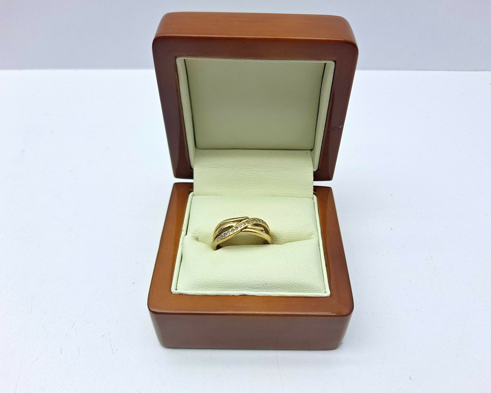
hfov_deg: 64.0
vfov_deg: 53.2
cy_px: 199
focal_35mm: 27
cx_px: 261
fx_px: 392
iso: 32
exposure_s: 1/322
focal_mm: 4.6
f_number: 2
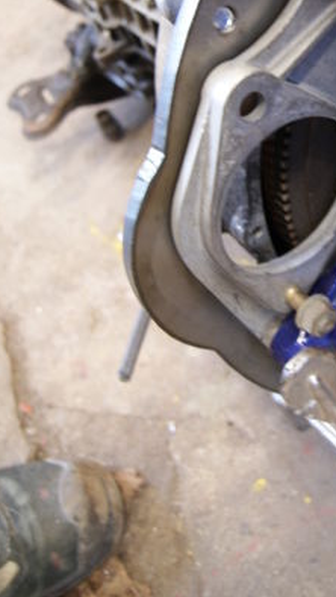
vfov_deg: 43.4
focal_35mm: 46
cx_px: 294
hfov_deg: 25.3
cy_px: 164
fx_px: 728
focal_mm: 18
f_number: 3.5
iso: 400
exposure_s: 1/5
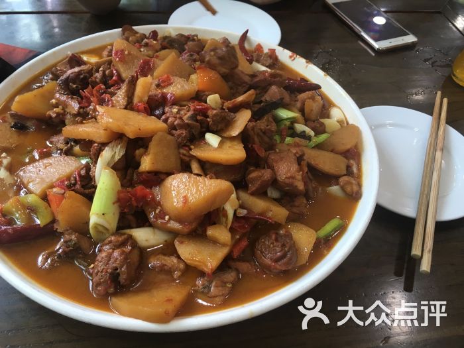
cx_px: 232
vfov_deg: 48.2
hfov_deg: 61.7
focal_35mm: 29
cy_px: 174
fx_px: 389
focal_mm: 4.15
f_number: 2.2
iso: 40
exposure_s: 1/33
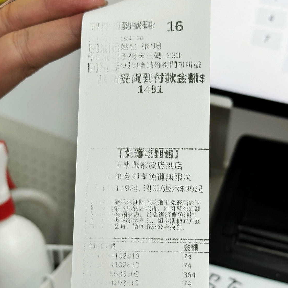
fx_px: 574
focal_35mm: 61
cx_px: 149
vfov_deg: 28.0
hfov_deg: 28.2
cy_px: 191
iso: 50
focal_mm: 6.86
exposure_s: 1/120
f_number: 1.78
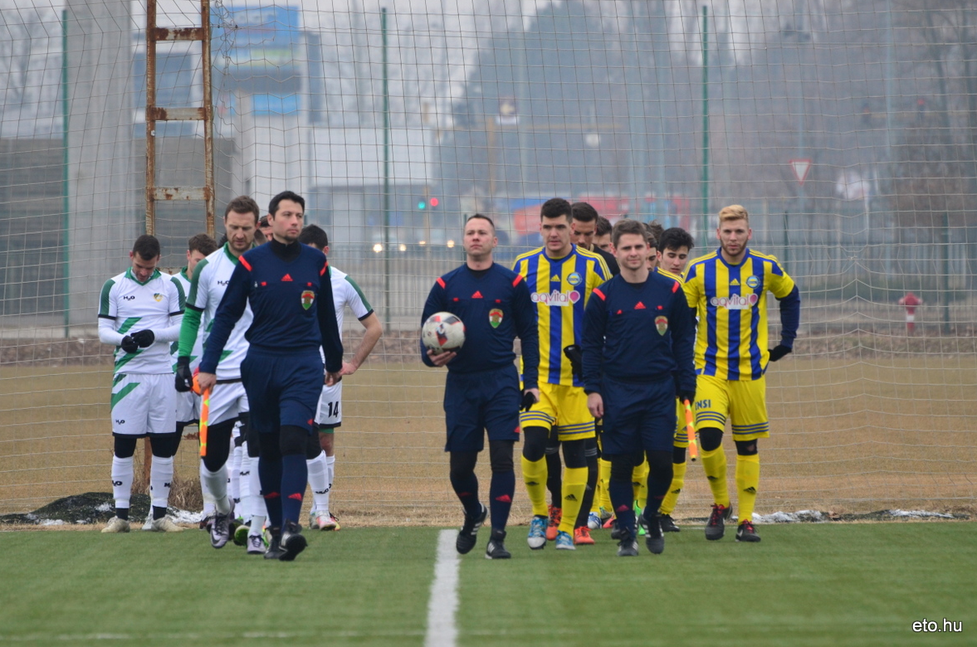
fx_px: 11187
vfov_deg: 3.3
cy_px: 326
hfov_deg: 5.0
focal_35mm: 413
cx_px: 488
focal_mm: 270
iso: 800
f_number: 5.6
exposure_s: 1/800
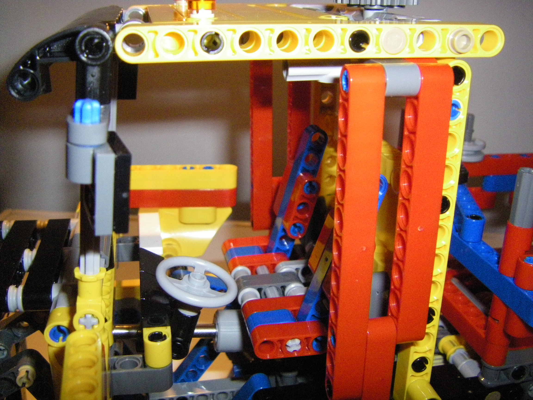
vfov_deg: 37.7
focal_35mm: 38
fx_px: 585
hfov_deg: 49.0
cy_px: 200
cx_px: 266
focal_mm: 6.3
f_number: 7
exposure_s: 1/50
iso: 500
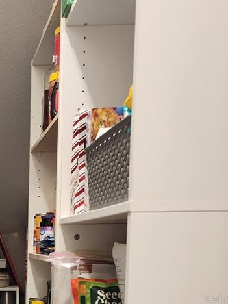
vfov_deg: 30.6
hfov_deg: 22.9
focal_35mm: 59
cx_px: -42
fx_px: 518
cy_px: 298
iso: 640
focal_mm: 6.4
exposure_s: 1/120
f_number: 1.8
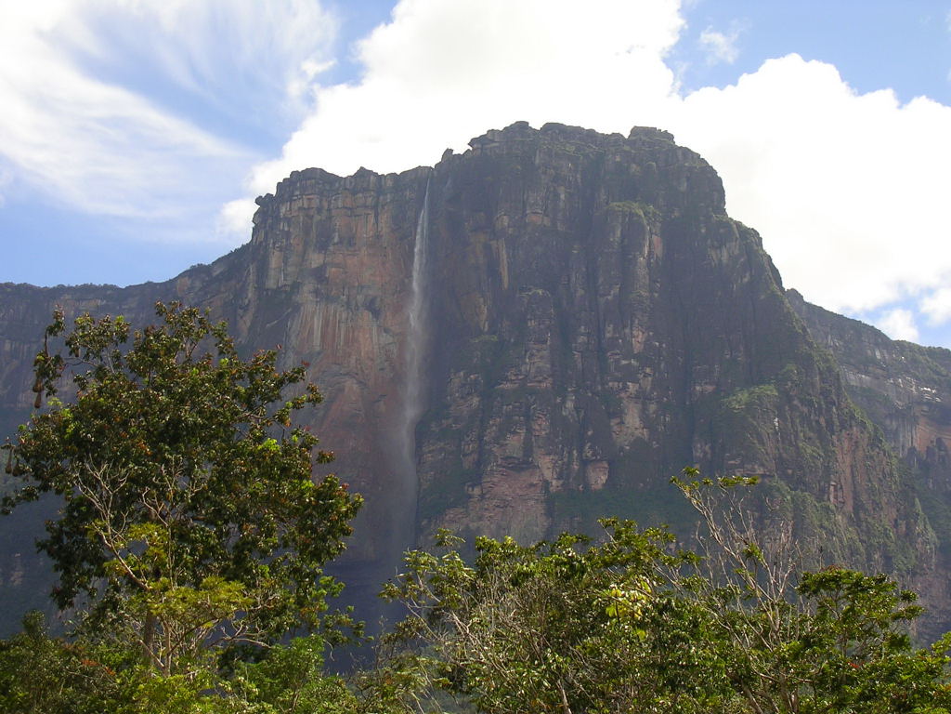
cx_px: 476
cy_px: 357
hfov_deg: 29.0
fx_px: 1841
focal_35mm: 67
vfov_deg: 21.9
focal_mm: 10.2
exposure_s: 1/457
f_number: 3.6
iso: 50
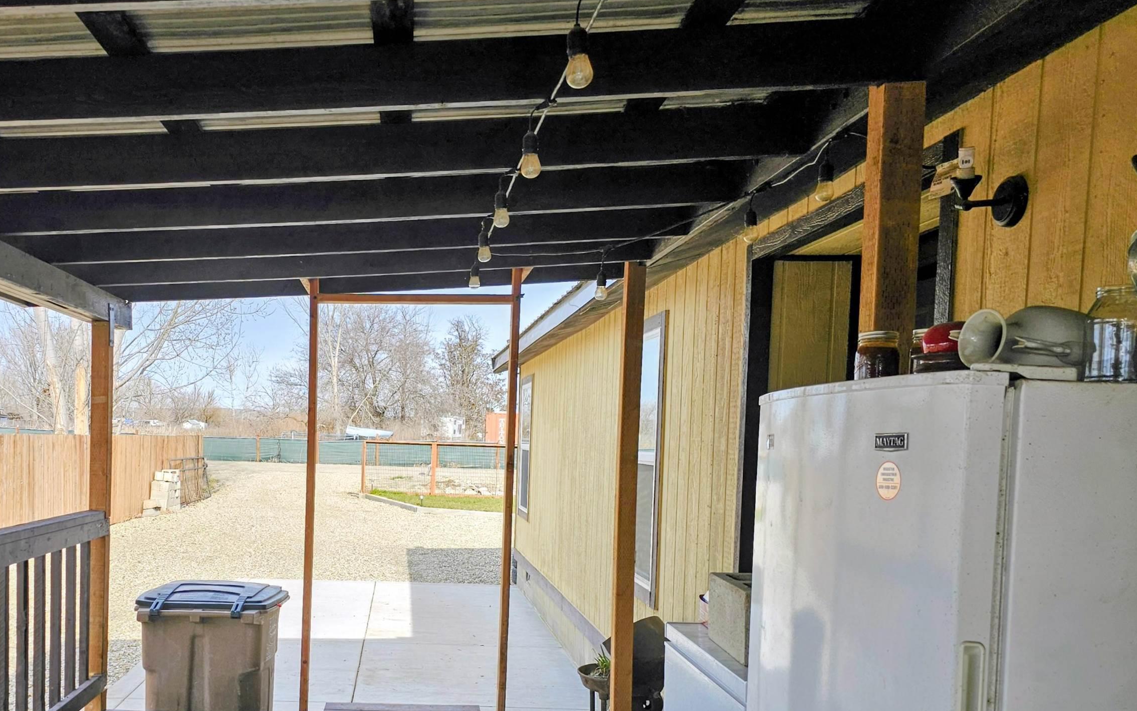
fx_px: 1023
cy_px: 468
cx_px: 373
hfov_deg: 56.8
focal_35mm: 33
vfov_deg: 37.9
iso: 16
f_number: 1.7
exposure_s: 1/525
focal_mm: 6.3
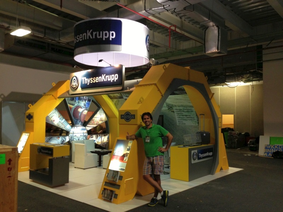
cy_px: 106
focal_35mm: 33
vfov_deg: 42.9
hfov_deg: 55.4
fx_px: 270
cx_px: 142
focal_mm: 4.13
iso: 125
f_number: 2.4
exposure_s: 1/20
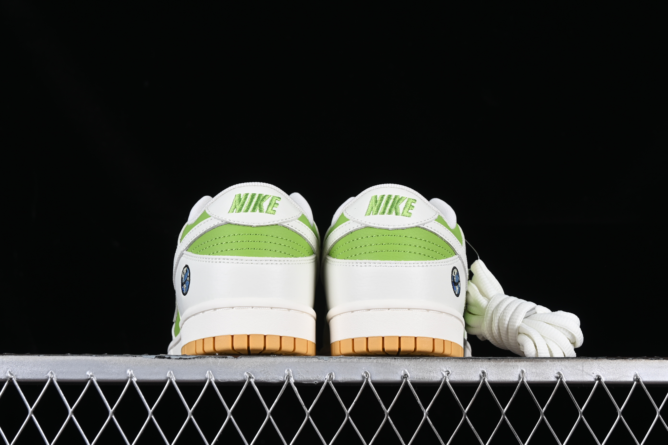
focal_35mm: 75
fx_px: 1392
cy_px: 222
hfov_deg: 27.0
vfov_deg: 18.2
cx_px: 334
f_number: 8
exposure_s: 1/80
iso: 160
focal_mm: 50
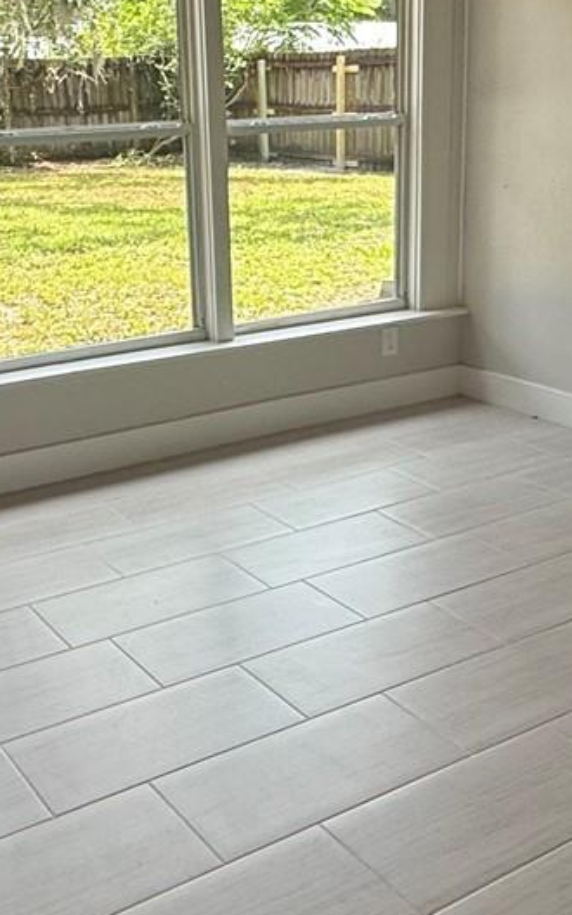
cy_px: 442
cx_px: 260
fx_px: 1122
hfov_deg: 28.6
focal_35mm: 45
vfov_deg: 44.4
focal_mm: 2.22
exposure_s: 1/217
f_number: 2.2
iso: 50
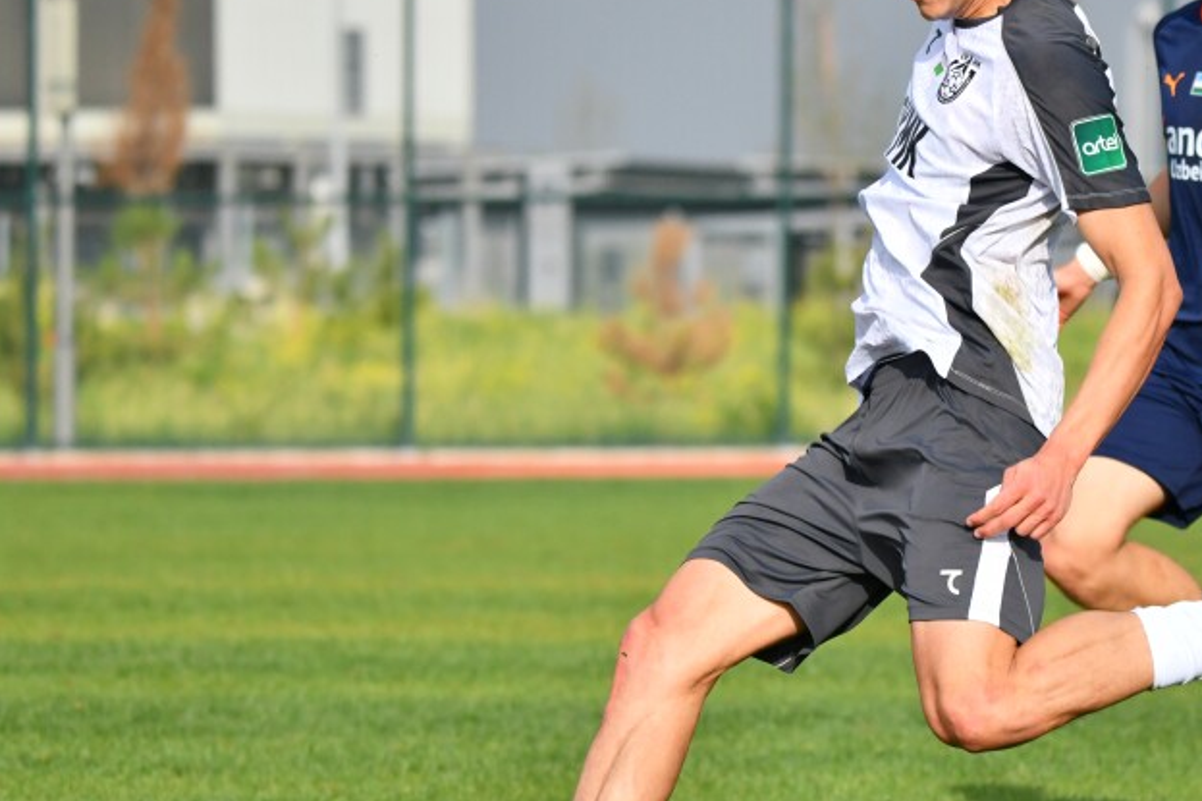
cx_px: 870
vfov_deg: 5.2
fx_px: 8845
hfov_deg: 7.8
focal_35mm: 265
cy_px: 399
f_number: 5
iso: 800
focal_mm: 165
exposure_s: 1/6400
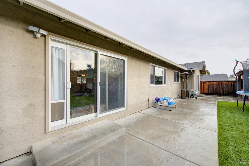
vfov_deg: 81.3
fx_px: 97
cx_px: 124
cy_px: 83
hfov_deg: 104.2
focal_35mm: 14
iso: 100
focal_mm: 14
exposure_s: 1/40
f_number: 14
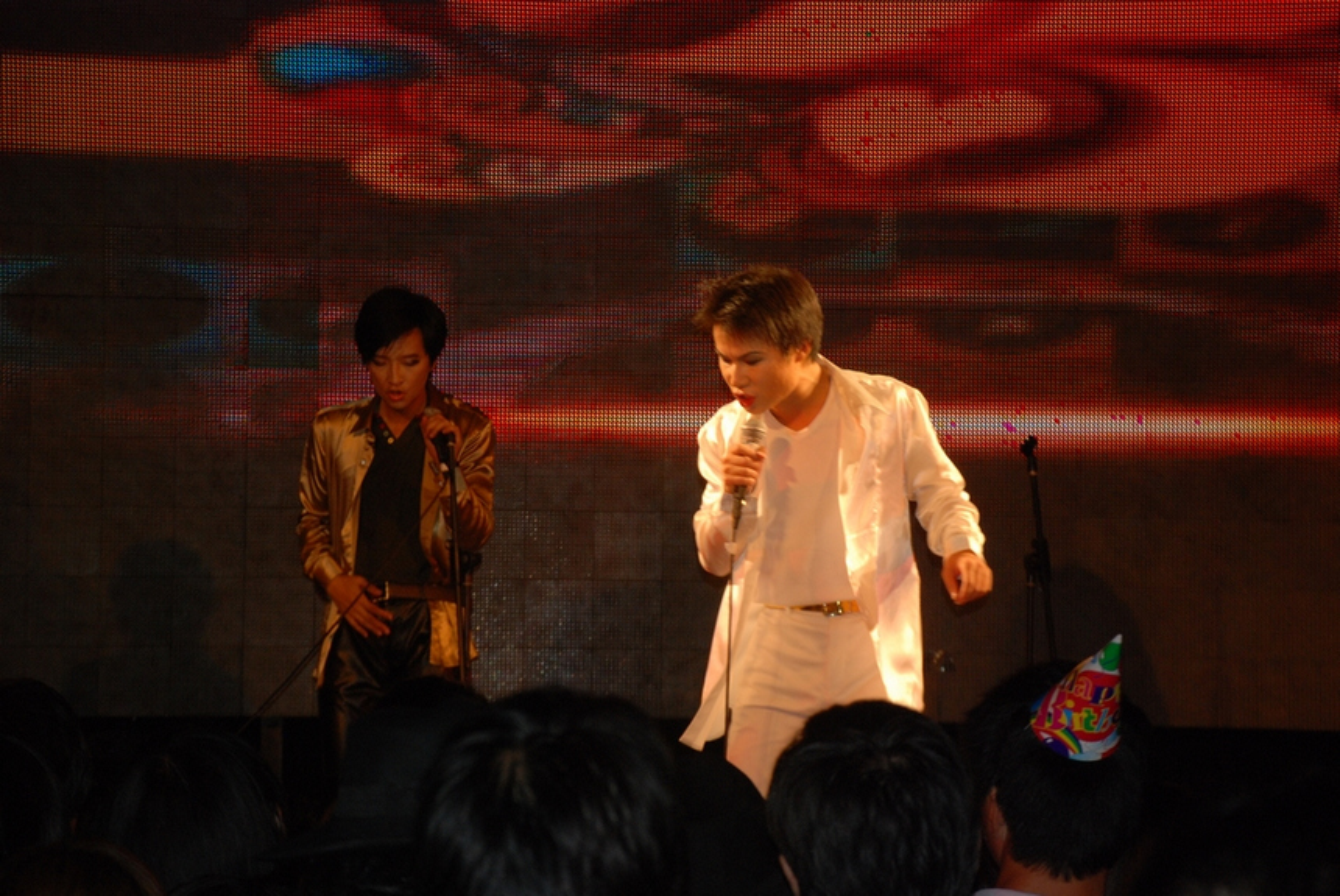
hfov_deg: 17.0
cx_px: 670
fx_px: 4470
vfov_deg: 11.4
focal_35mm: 120
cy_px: 448
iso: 400
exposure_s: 1/60
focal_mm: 80
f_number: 5.6
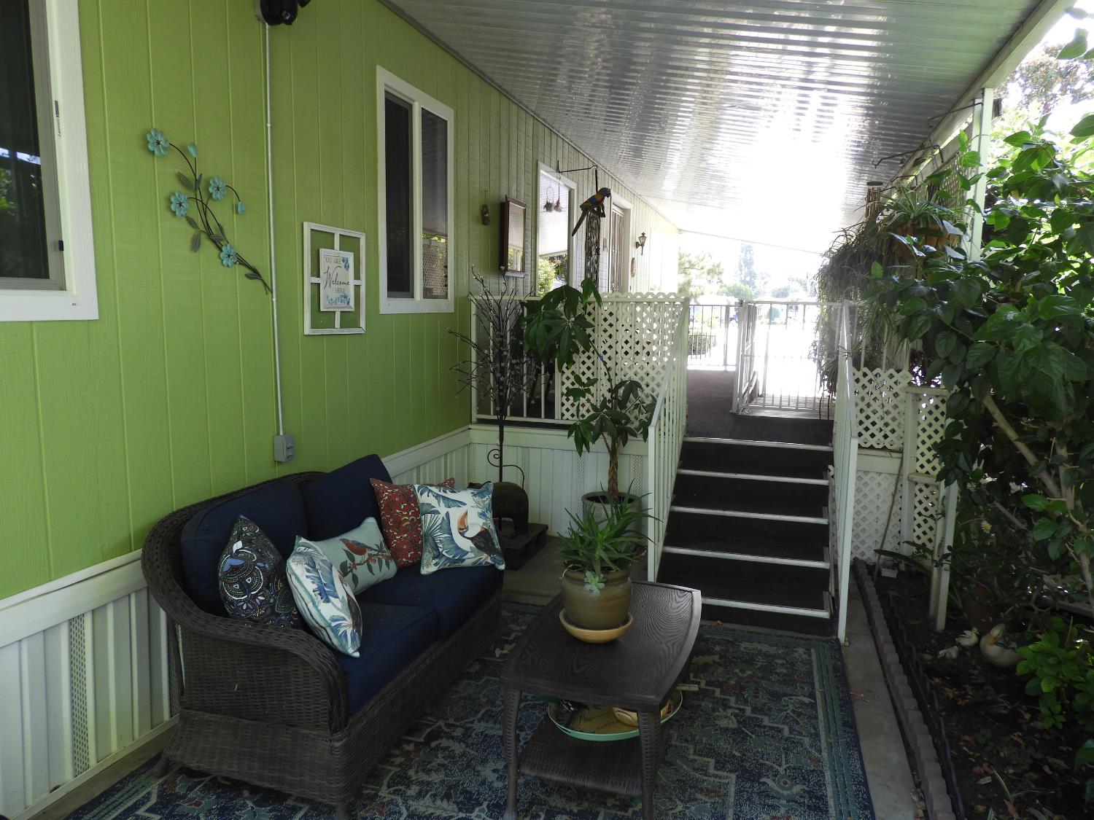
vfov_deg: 56.8
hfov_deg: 71.6
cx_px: 547
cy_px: 410
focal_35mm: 24
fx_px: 758
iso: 100
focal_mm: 4.3
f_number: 3.3
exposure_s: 1/60
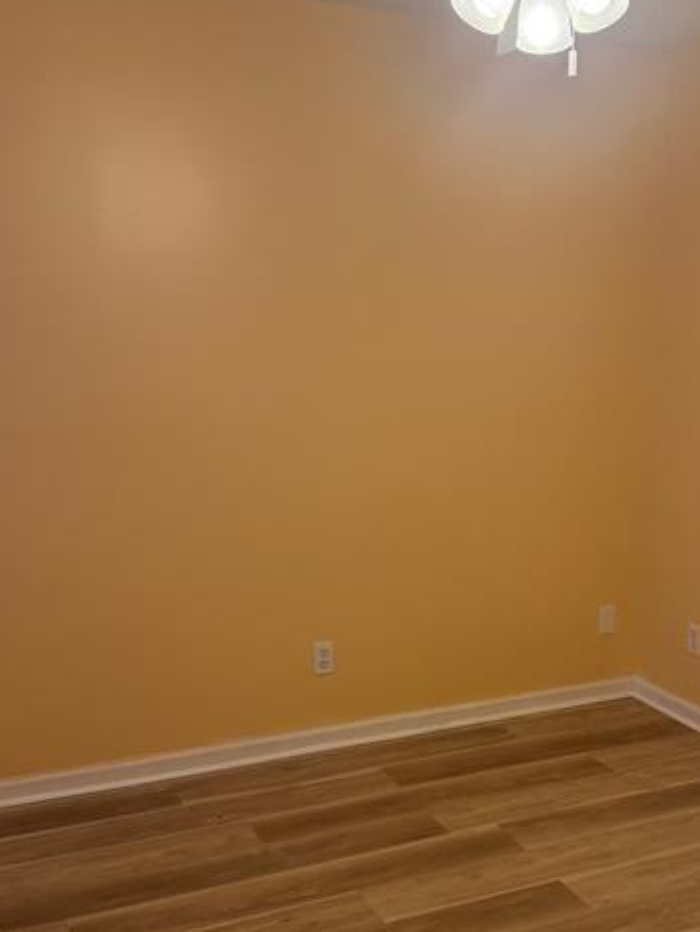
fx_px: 1078
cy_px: 552
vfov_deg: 46.6
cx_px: 467
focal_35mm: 40
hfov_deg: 35.6
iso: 200
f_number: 1.78
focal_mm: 6.76
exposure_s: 1/154
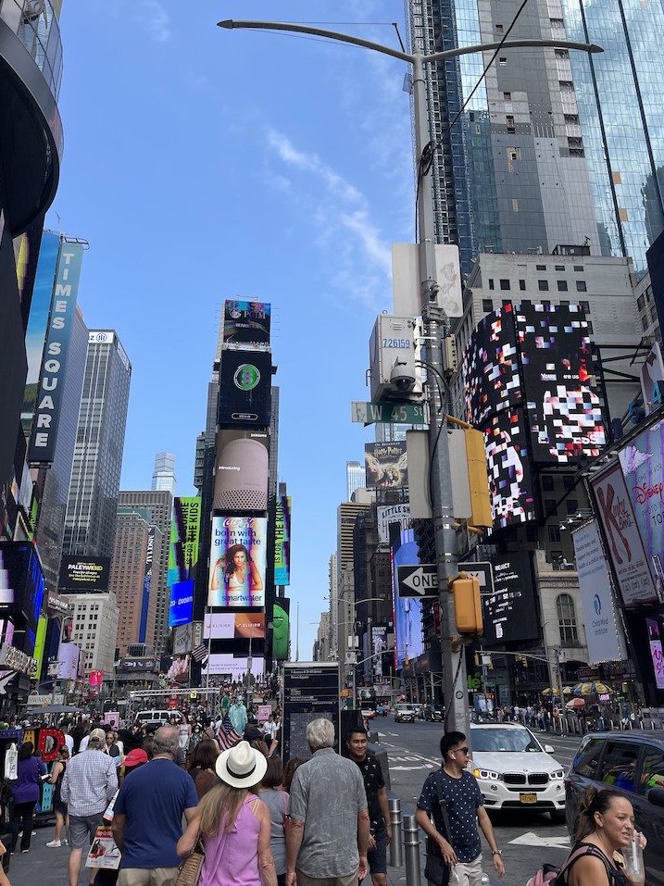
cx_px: 358
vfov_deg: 61.6
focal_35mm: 29
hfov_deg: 48.2
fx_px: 742
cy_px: 401
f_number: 1.6
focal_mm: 5.1
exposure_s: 1/2203
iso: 32
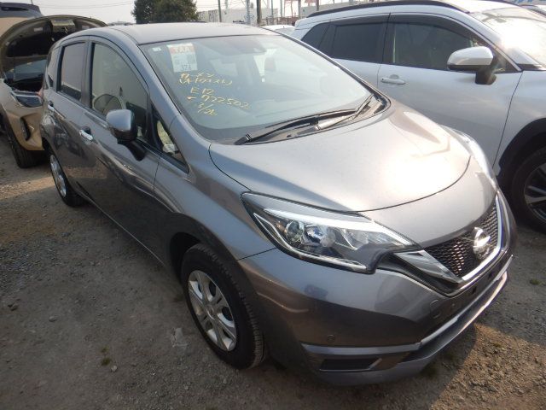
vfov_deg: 56.8
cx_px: 273
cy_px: 205
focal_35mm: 24
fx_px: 379
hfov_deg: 71.6
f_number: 2.8
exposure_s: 1/1500
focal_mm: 4.3
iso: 125
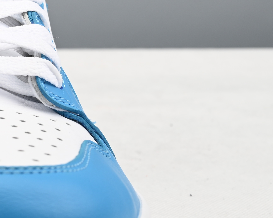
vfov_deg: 12.4
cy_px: 51
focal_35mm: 124
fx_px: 1002
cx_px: -149
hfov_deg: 14.4
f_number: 11
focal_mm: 38
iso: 100
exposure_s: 1/200
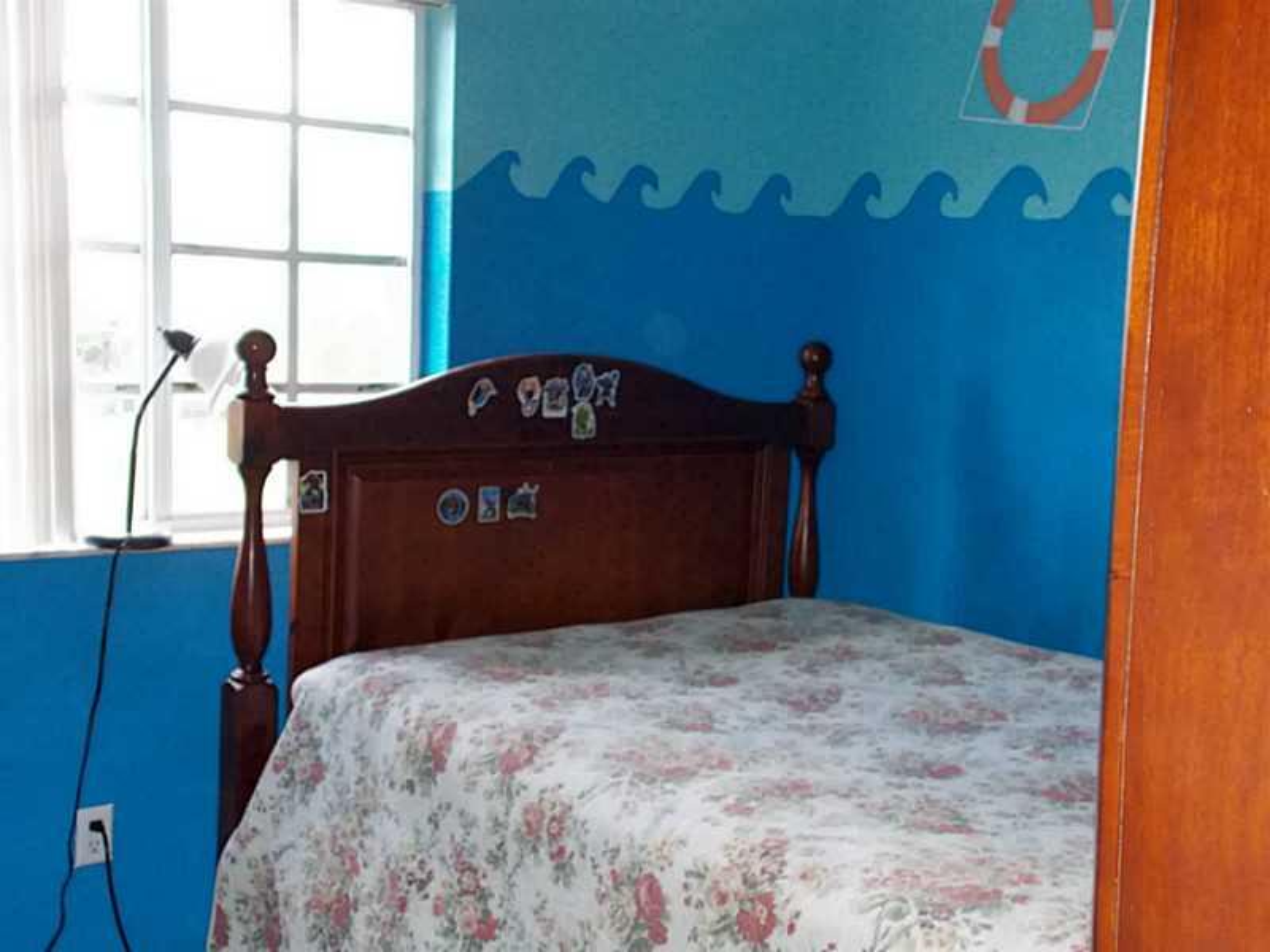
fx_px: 1614
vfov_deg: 32.9
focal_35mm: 44
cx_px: 635
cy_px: 476
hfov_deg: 42.9
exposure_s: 1/30
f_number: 4.2
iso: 400
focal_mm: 7.9
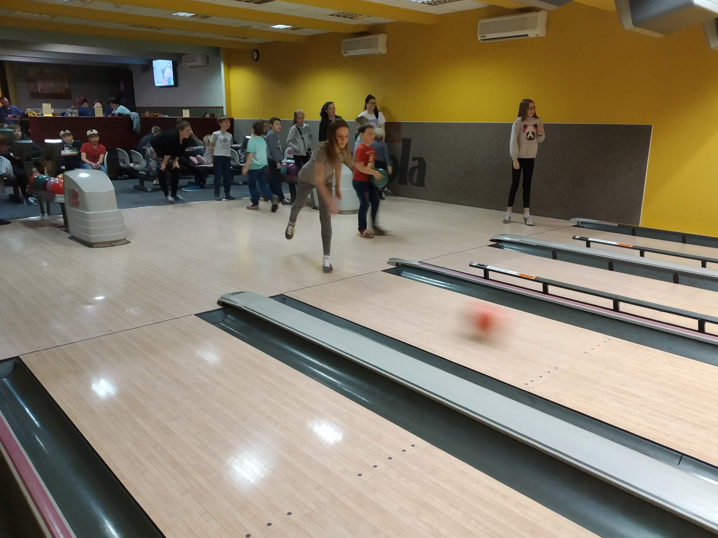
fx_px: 539
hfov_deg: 67.3
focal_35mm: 26
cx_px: 359
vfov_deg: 53.1
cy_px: 269
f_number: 2.2
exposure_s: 1/20
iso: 640
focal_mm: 3.82
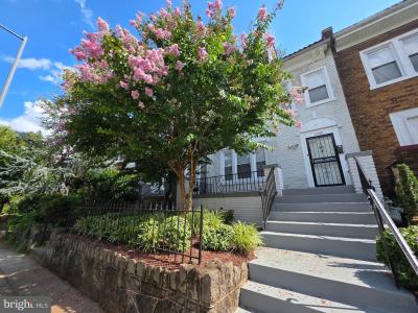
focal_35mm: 13
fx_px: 157
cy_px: 156
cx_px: 209
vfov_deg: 89.9
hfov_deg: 106.2
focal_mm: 2.2
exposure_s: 1/2000
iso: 100
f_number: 1.9
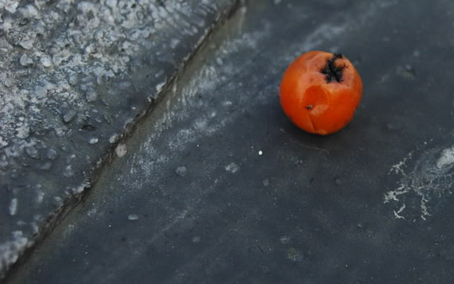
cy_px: 100
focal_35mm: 172
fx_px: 2128
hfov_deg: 12.2
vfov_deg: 7.6
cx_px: 318
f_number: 6.3
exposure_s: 1/125
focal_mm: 80
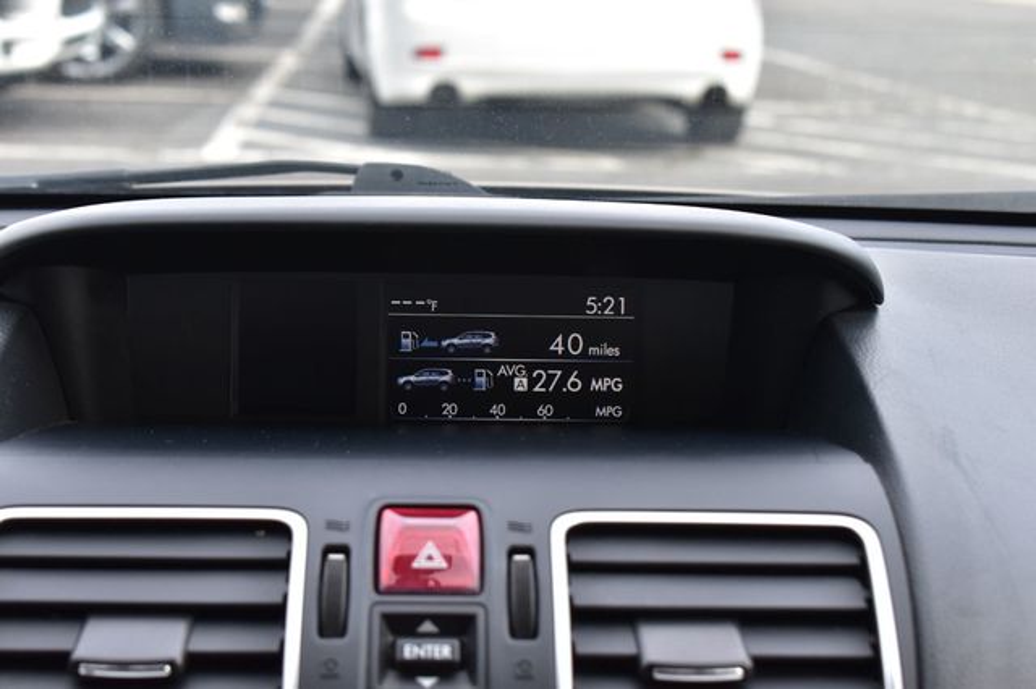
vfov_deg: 16.5
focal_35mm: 82
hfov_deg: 24.6
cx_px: 518
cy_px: 344
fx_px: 2373
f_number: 9
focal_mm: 55
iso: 400
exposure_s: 1/125
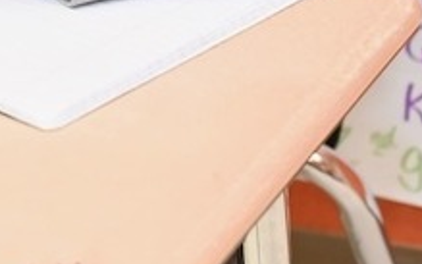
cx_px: -127
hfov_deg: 8.2
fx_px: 2910
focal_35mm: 253
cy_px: -202
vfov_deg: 5.1
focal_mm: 53
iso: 2000
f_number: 4
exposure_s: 1/160
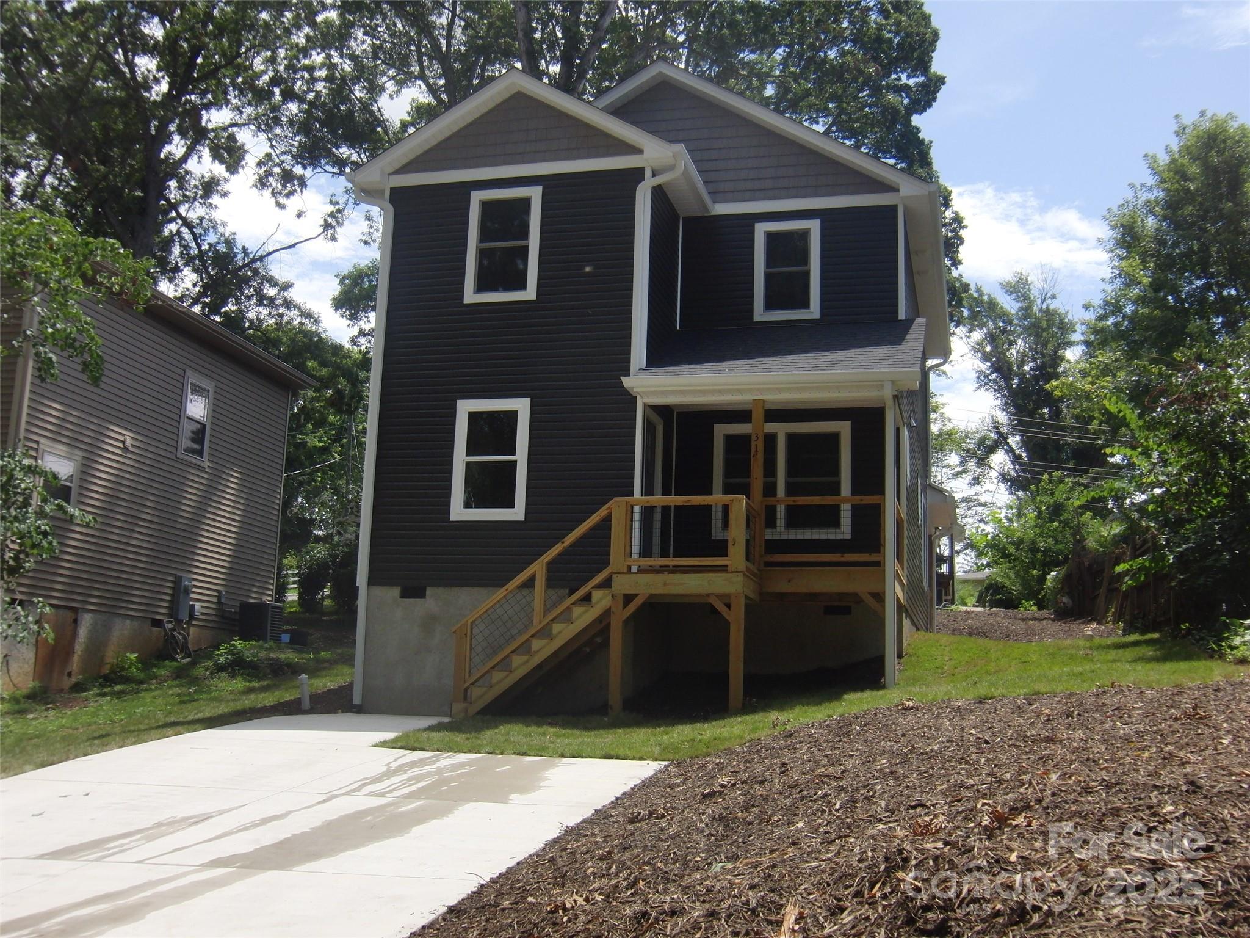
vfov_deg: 40.7
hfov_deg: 52.6
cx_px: 625
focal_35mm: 35
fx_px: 1264
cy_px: 469
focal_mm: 6.1
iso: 100
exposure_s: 1/800
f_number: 3.6
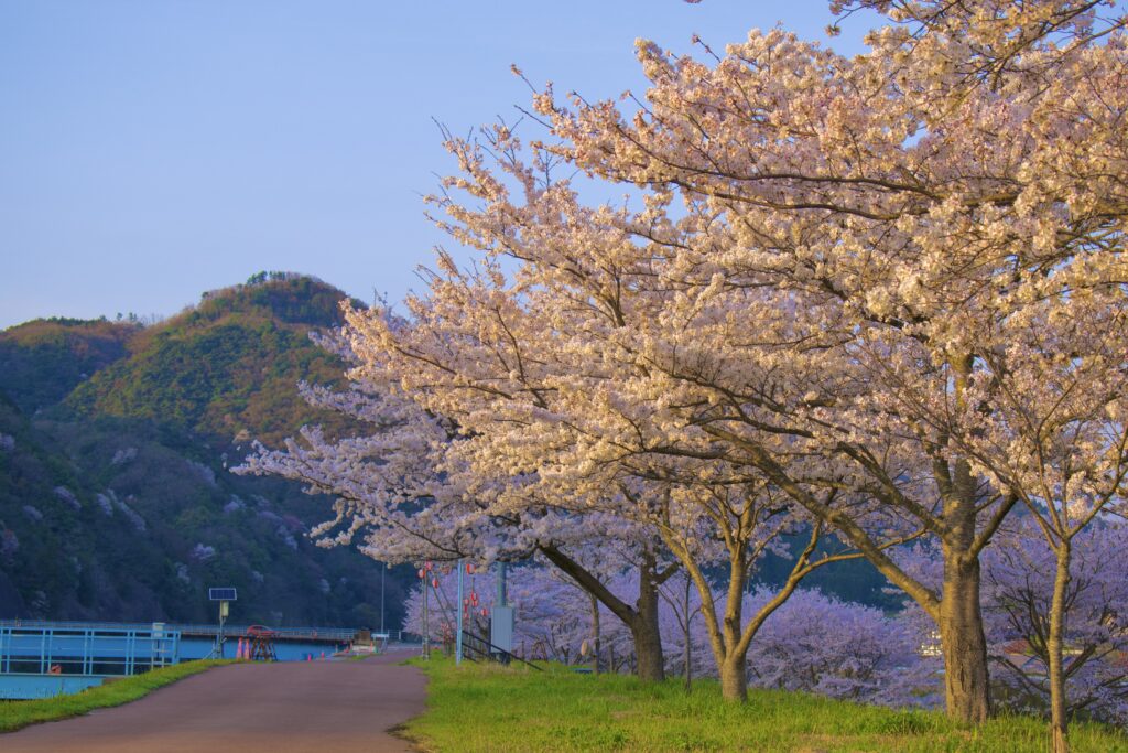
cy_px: 376
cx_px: 564
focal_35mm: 82
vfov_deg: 16.6
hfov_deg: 24.6
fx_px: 2585
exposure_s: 1/200
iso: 200
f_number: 5.6
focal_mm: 55
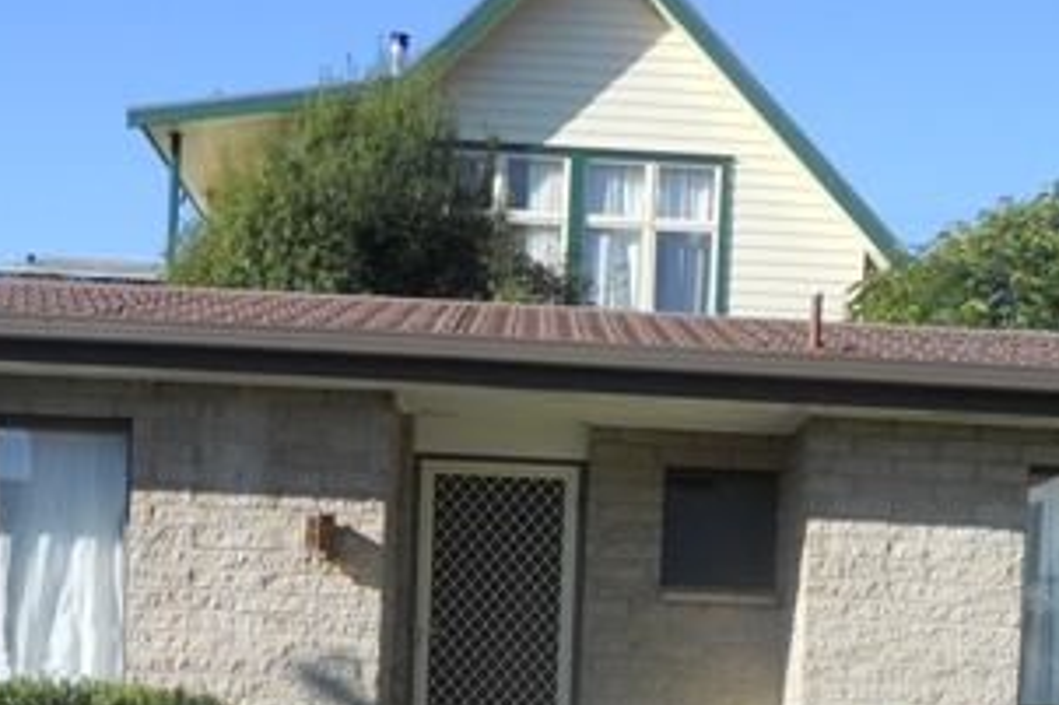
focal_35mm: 74
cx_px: 572
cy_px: 810
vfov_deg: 17.7
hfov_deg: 27.3
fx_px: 2176
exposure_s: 1/800
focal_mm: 5
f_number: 2.7
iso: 80
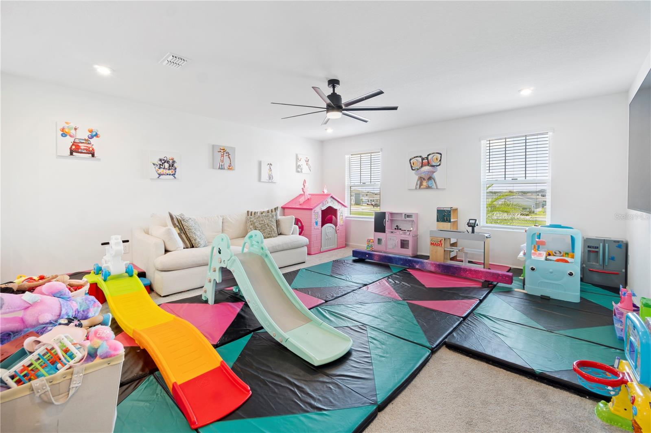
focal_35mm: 15
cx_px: 326
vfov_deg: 77.3
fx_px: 271
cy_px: 216
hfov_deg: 100.4
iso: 100
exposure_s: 1/1.67
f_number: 9
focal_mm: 10
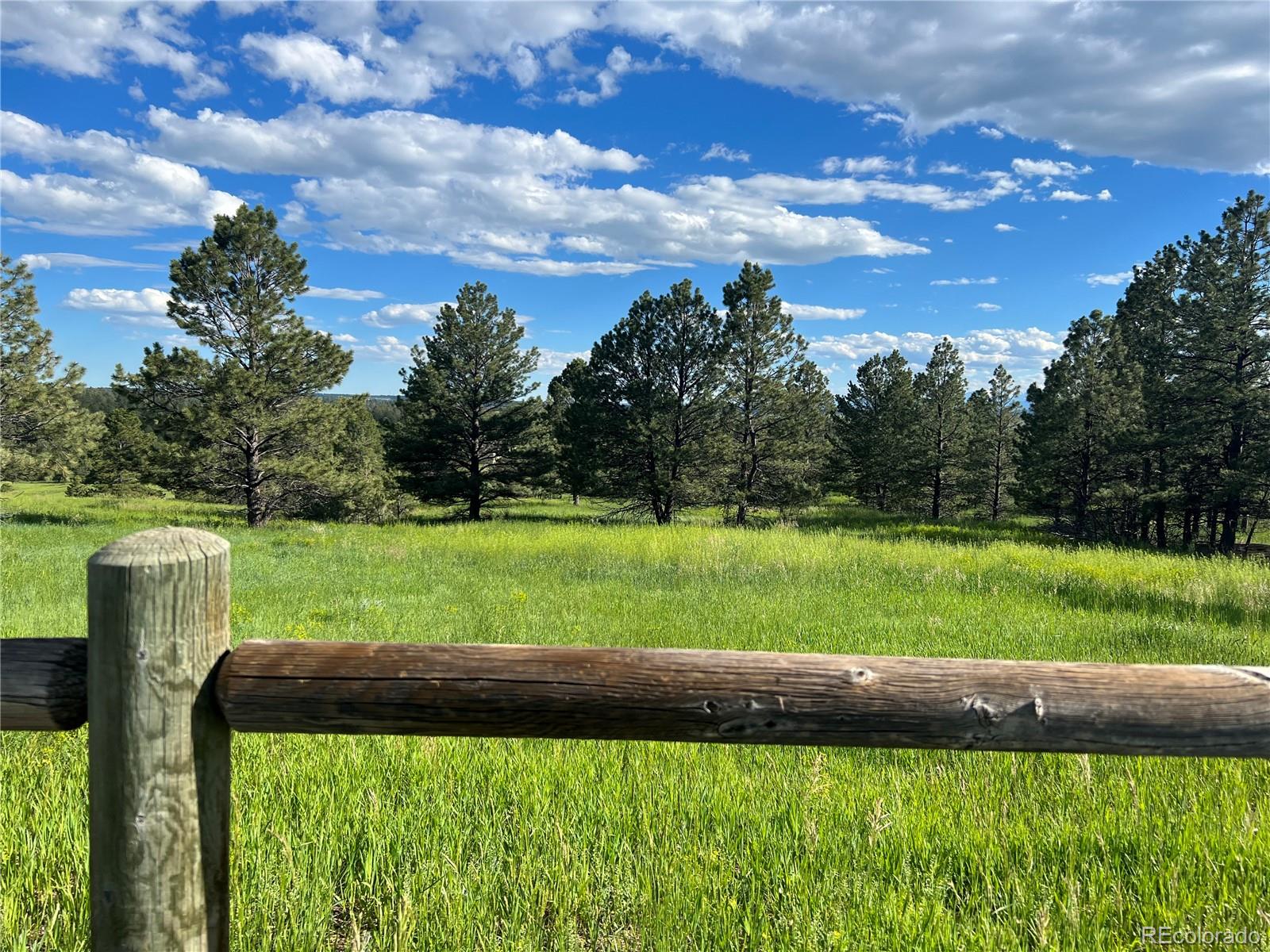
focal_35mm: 26
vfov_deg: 53.1
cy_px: 476
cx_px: 635
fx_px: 954
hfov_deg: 67.3
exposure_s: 1/3460
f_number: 1.5
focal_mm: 5.7
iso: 50
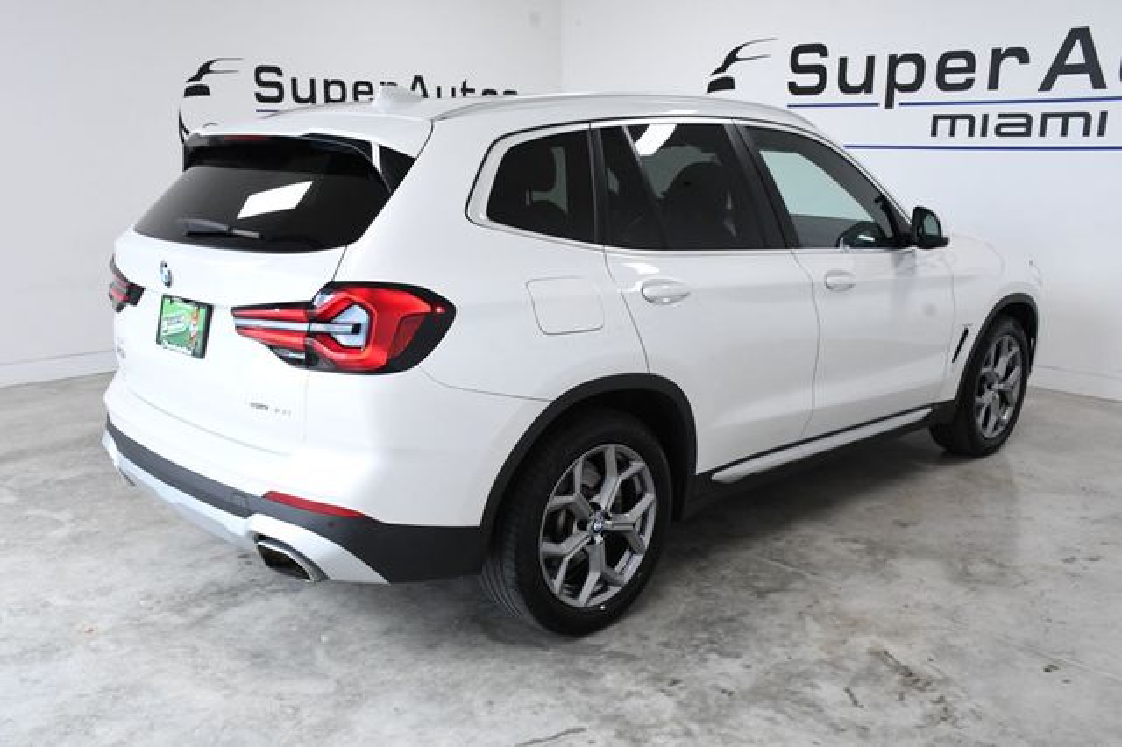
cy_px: 374
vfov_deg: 38.8
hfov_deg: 55.8
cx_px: 561
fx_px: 1059
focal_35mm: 34
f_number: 10
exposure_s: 1/400
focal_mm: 23
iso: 2500
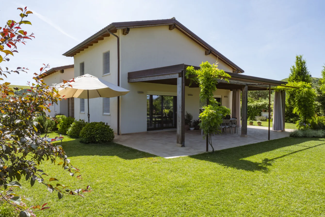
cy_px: 108
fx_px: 217
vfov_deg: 53.1
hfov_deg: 73.8
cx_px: 162
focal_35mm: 24
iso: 100
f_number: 16
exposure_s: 1/40
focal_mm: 24
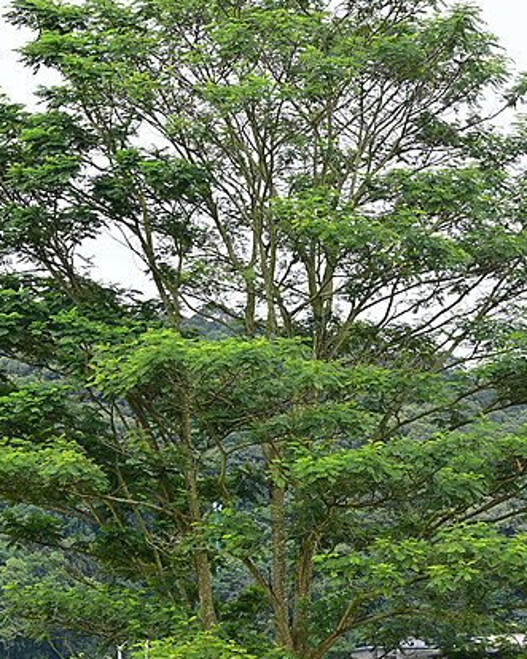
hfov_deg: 9.4
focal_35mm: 165
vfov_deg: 11.7
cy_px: 404
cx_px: 259
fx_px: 3218
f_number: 11
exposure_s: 1/160
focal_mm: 91
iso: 320
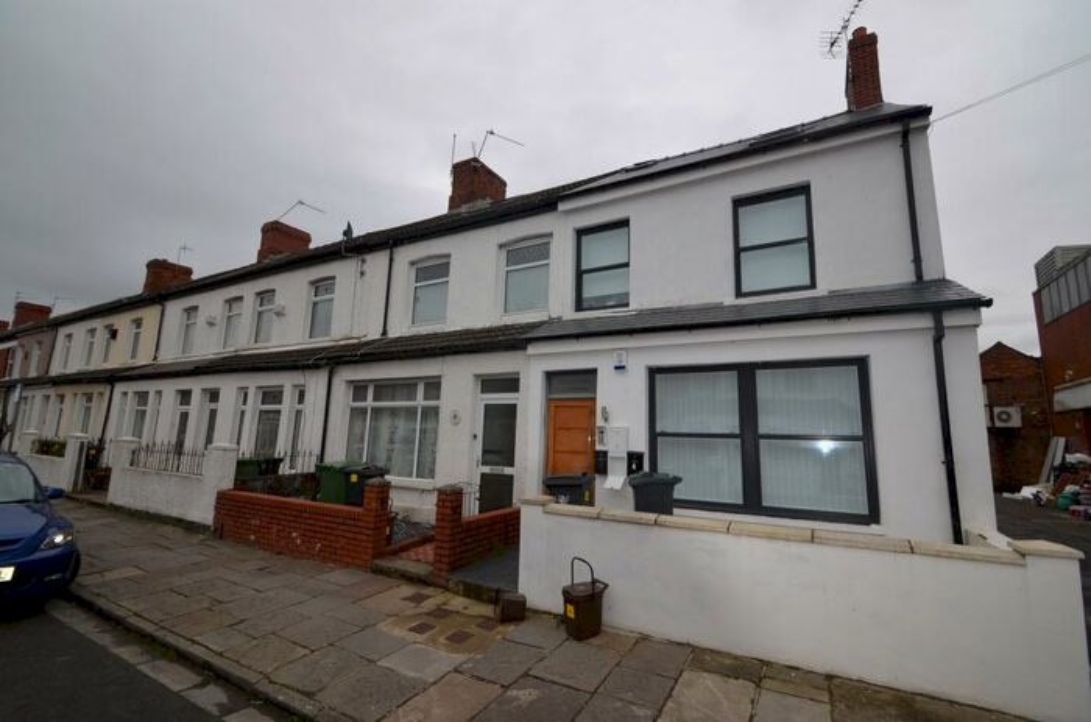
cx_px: 546
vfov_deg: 77.0
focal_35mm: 15
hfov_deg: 100.5
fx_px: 453
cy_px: 361
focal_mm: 10
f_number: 5.6
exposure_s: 1/200
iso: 100
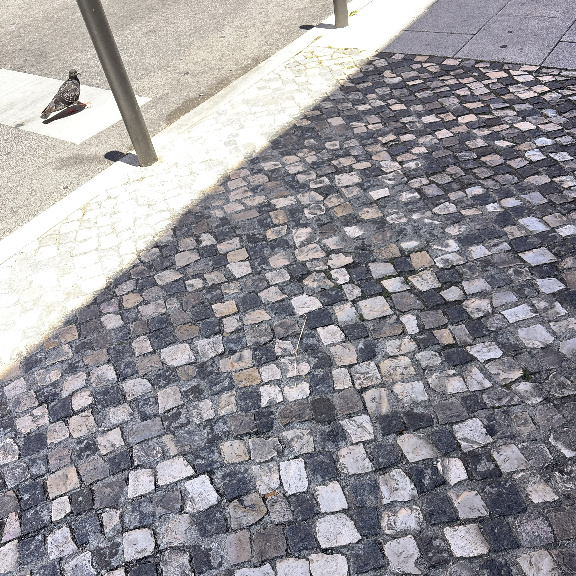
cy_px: 346
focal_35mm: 31
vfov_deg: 52.2
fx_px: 584
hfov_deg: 52.5
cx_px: 290
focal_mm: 5.96
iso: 50
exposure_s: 1/444
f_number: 1.6
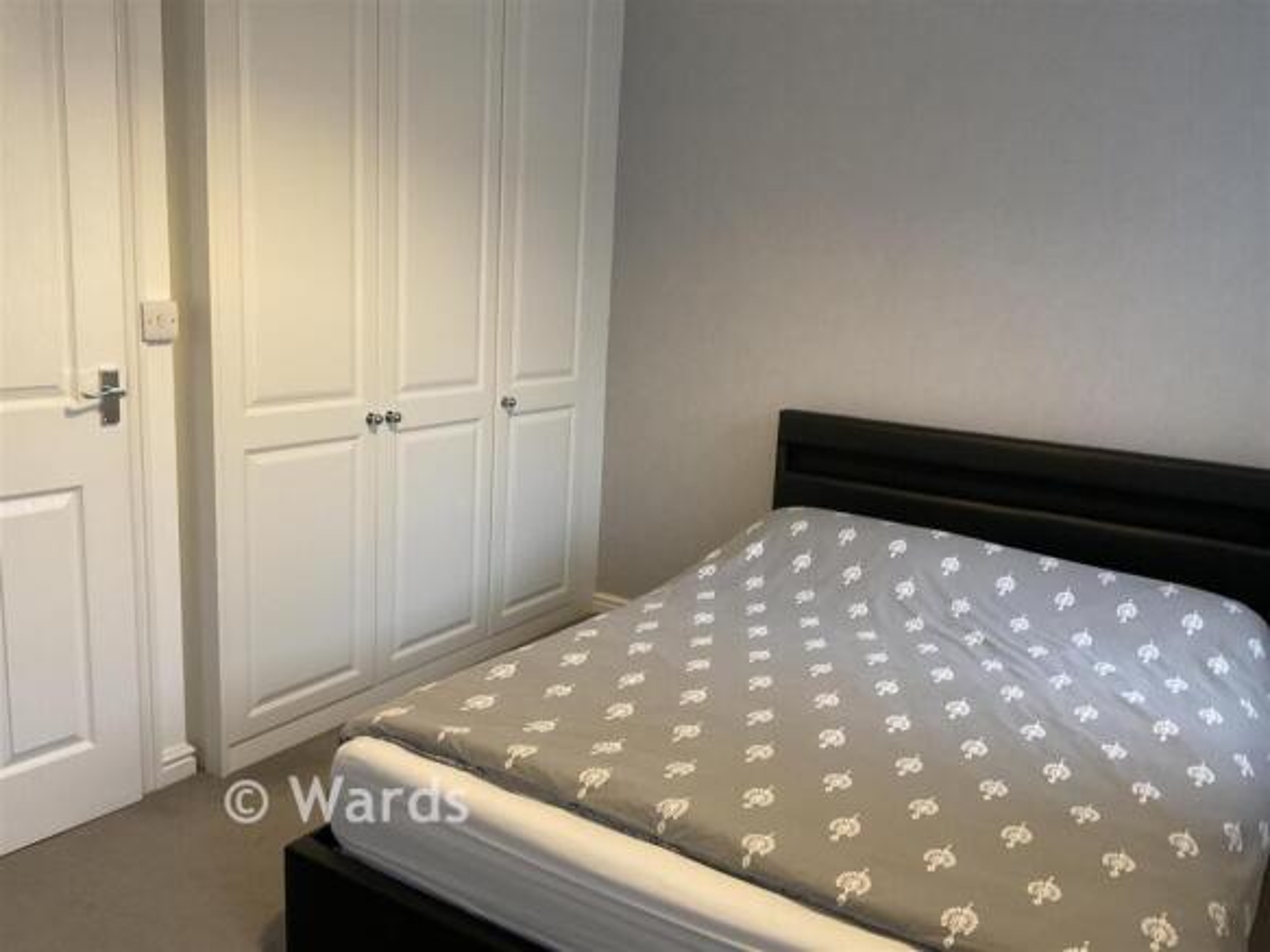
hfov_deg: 61.7
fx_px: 1064
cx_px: 635
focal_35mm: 29
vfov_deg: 48.2
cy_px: 476
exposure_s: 1/50
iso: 100
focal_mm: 3
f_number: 1.8
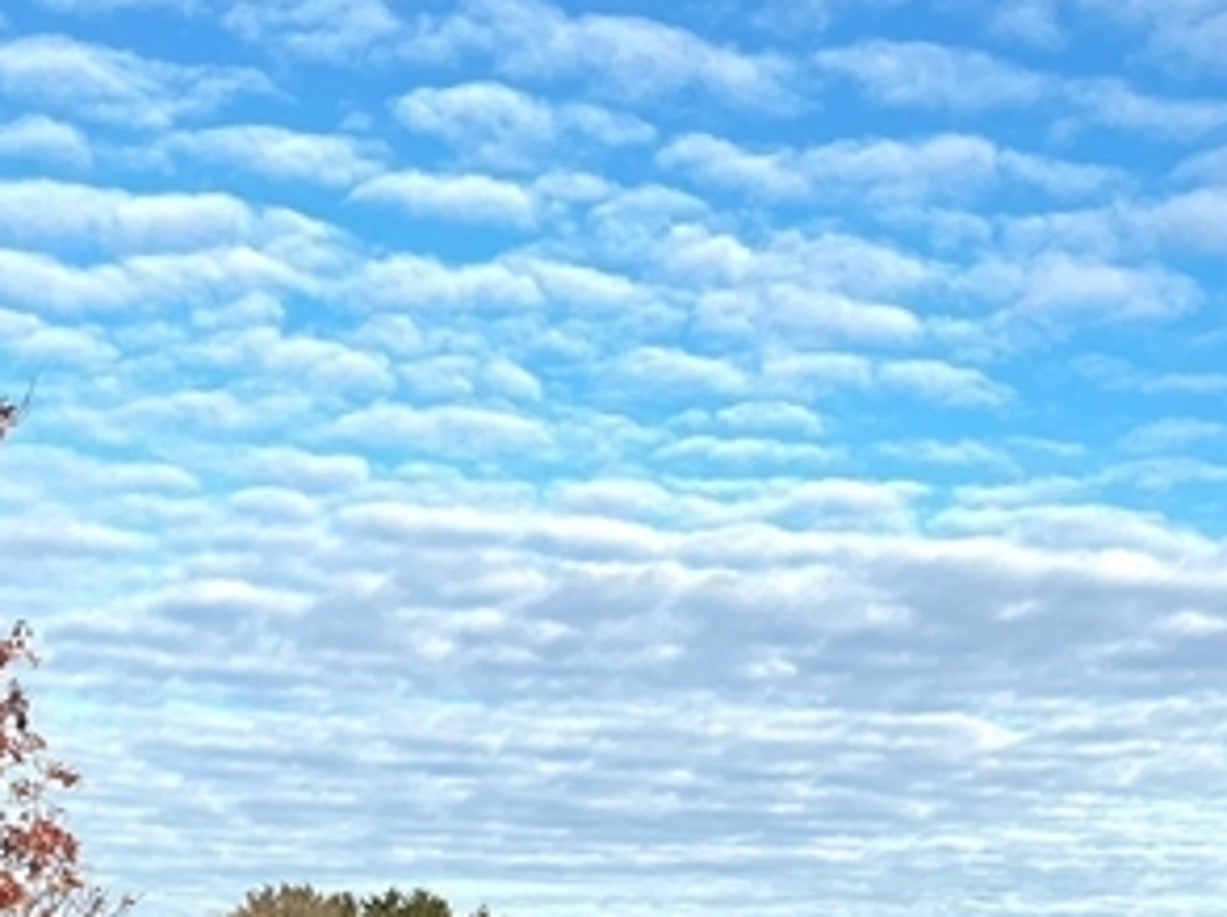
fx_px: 3222
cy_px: 1122
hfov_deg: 21.4
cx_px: 942
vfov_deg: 15.6
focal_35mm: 91
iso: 50
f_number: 1.6
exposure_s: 1/2899
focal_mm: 5.1
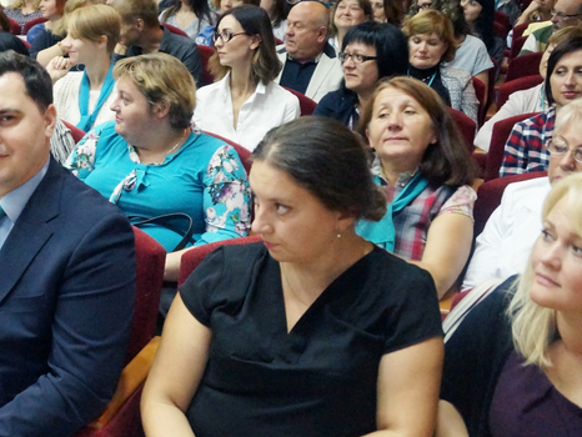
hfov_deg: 30.5
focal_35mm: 57
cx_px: -44
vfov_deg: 25.7
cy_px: 200
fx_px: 959
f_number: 3.5
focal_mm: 18
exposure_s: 1/40
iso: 3200
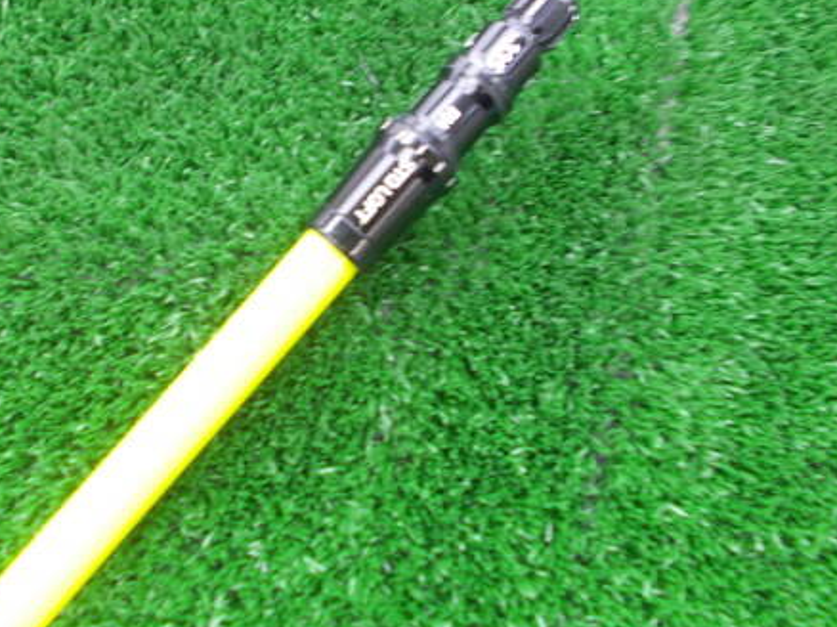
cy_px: 218
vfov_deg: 37.3
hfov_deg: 49.0
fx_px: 918
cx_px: 397
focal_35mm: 38
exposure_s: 1/8
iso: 200
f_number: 3.2
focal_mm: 4.6
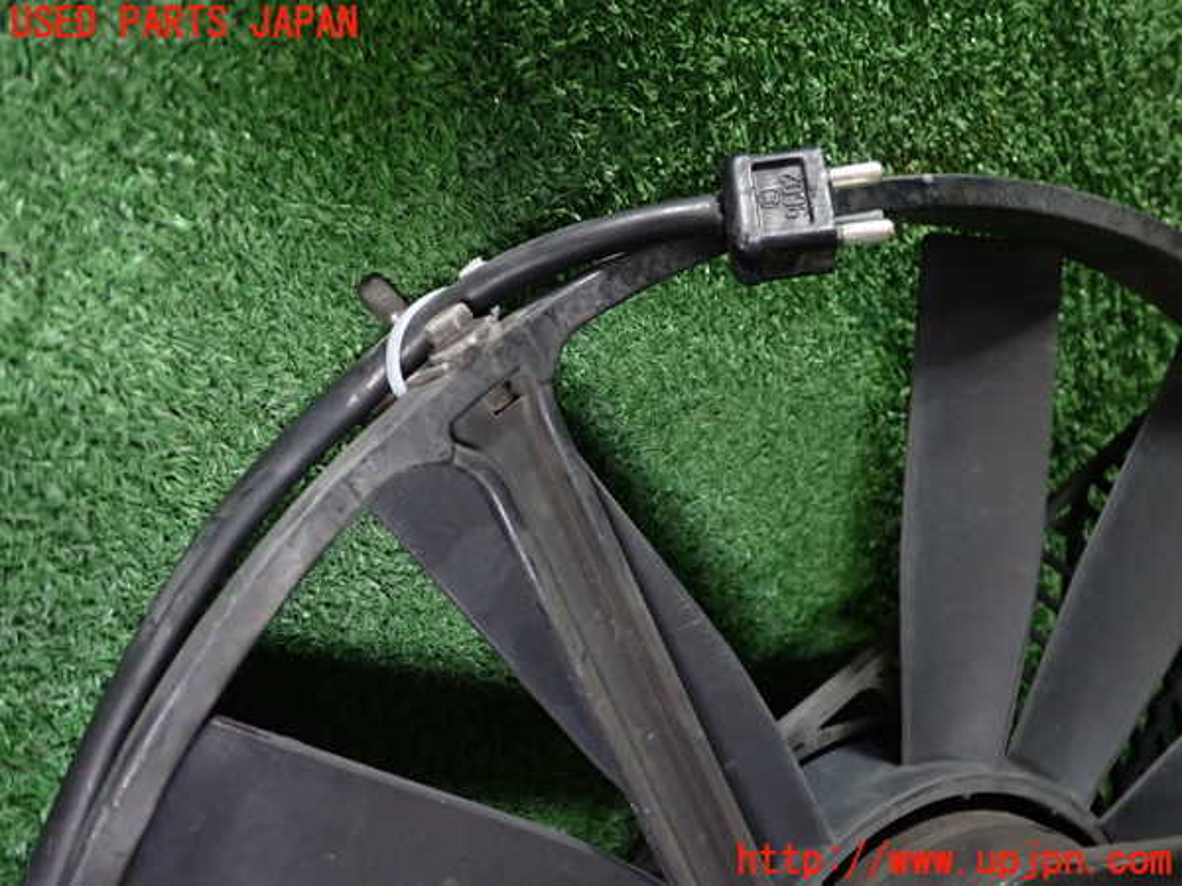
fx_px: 1024
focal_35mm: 30
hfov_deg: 60.0
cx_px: 591
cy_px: 443
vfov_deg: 46.8
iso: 320
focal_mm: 5.4
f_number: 2.3
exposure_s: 1/30
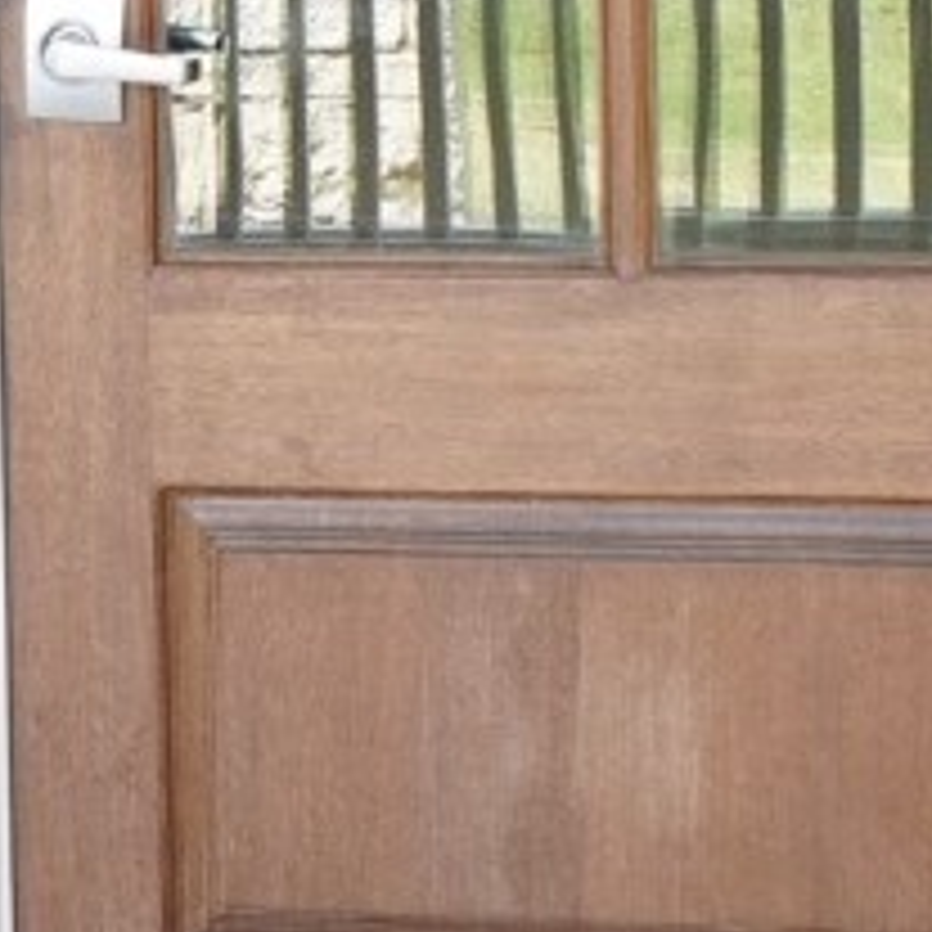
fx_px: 4600
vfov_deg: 11.1
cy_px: -437
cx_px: 14
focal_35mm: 151
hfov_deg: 11.5
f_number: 8
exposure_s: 1/40
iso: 250
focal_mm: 16
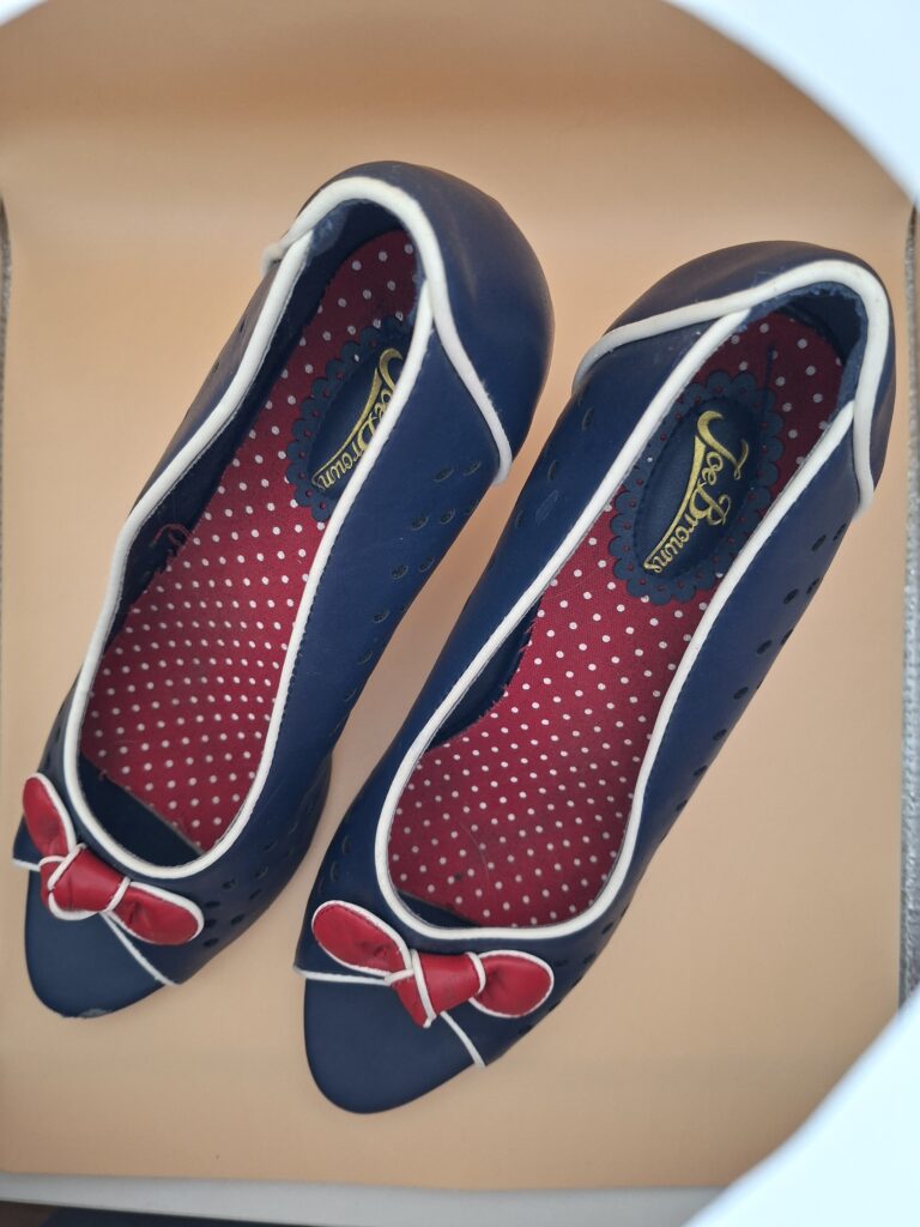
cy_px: 614
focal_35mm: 23
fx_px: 815
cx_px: 460
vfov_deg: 73.9
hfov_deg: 58.9
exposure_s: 1/60
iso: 250
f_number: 1.8
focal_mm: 5.54
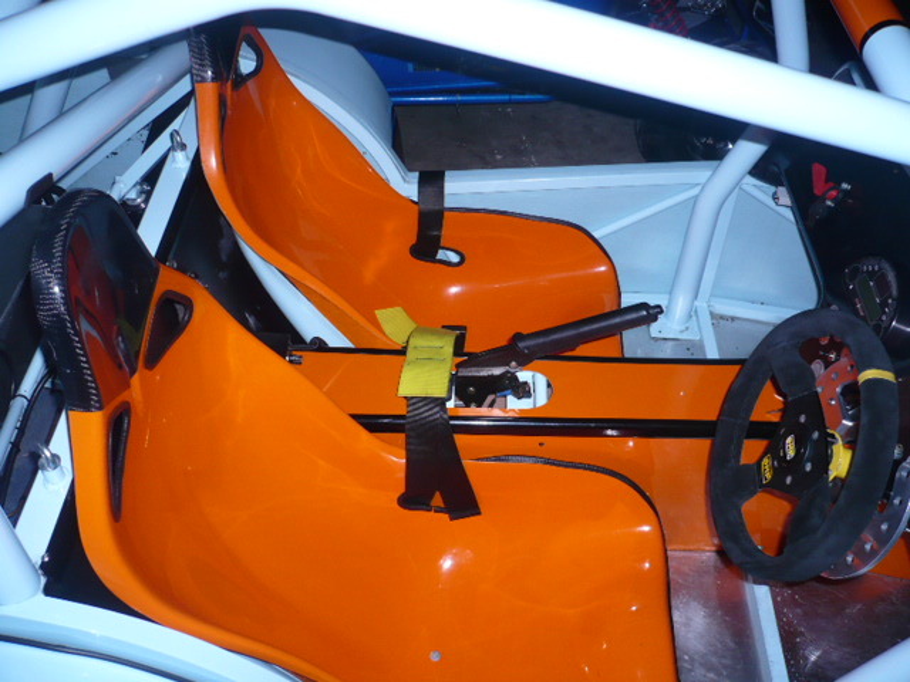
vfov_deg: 40.7
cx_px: 455
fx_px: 920
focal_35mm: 35
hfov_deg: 52.6
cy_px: 341
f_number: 2.8
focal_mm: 5.8
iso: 160
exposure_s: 1/30
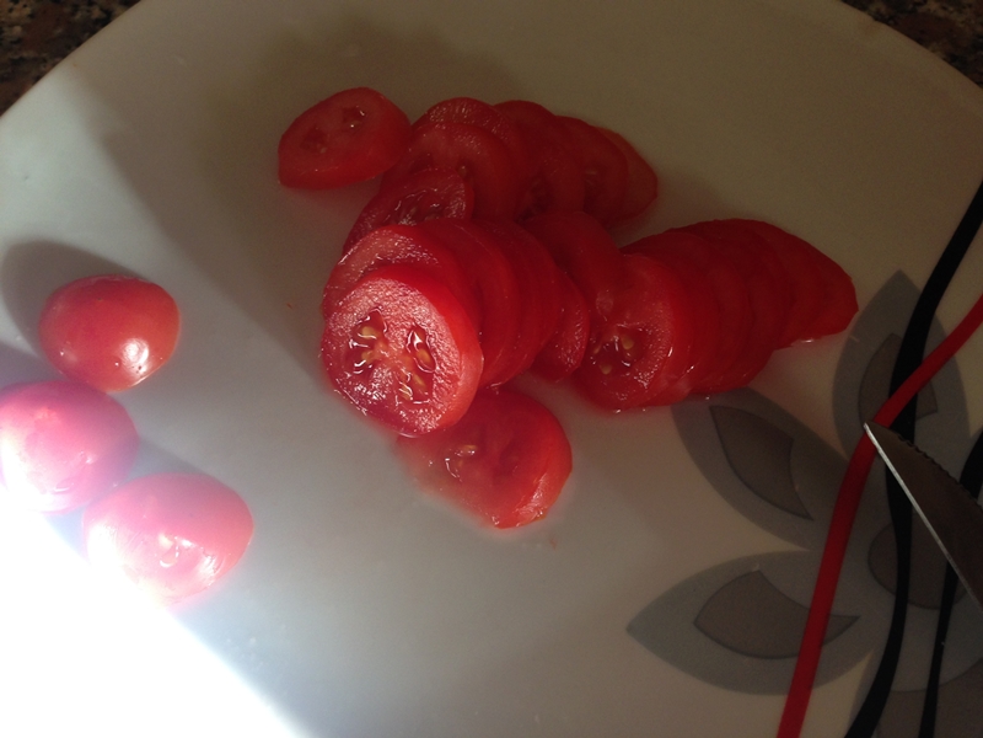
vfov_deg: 42.9
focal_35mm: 33
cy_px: 369
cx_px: 492
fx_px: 937
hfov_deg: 55.4
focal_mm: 4.12
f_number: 2.4
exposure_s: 1/20
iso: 80
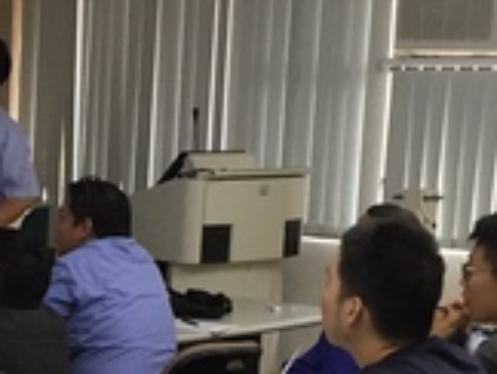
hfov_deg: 15.1
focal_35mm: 125
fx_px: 1797
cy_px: 385
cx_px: -123
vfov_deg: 11.7
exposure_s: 1/30
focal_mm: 4.15
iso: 50
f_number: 2.2
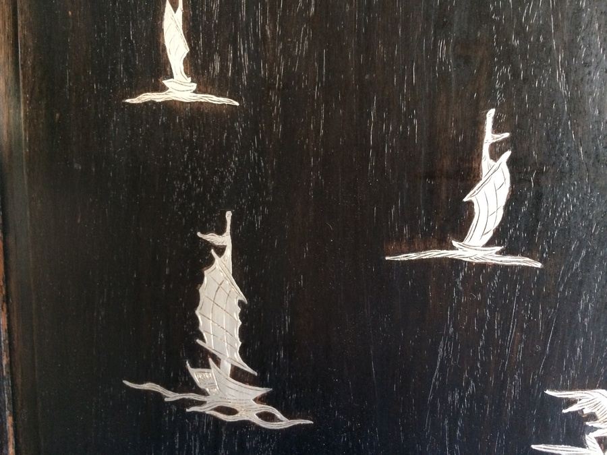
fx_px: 526
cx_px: 304
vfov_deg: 46.8
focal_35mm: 30
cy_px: 228
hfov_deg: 60.0
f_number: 2.2
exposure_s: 1/15
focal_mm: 4.12
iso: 320
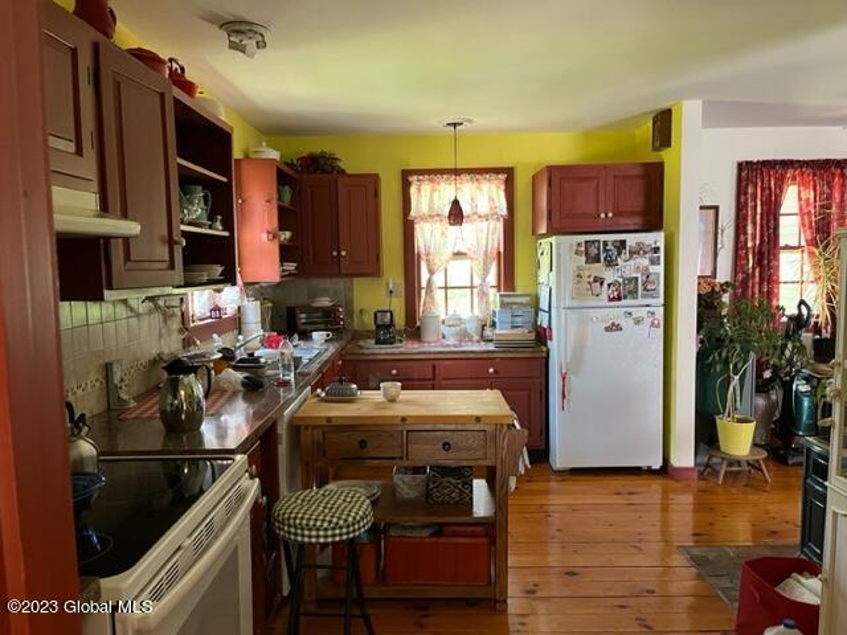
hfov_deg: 67.3
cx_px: 424
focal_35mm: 26
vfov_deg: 53.1
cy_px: 318
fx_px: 636
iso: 400
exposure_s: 1/40
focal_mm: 5.1
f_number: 1.6
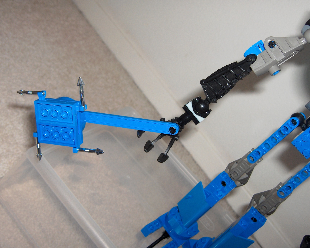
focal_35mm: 45
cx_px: 172
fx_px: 413
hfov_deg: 41.1
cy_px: 122
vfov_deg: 33.4
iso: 100
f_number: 2.8
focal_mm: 8
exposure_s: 1/60
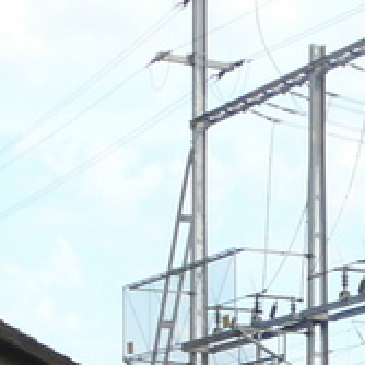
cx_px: 946
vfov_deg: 8.6
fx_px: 2338
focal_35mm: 196
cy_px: 610
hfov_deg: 8.1
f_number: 5
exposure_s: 1/200
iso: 100
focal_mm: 6
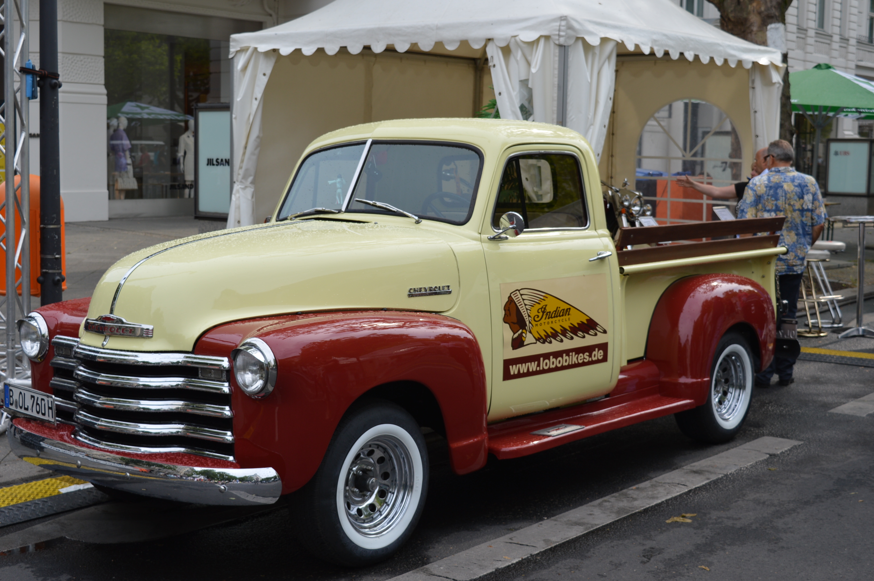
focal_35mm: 51
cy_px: 290
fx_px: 1237
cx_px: 437
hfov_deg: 38.9
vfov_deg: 26.4
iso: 100
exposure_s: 1/200
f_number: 7.1
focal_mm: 34
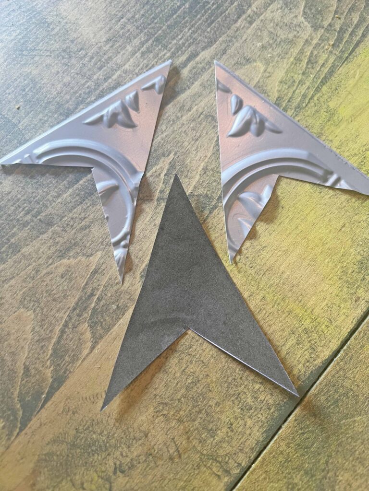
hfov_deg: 53.1
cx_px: 184
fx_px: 370
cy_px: 246
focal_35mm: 26
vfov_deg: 67.3
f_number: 1.5
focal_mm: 5.7
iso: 250
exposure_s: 1/60
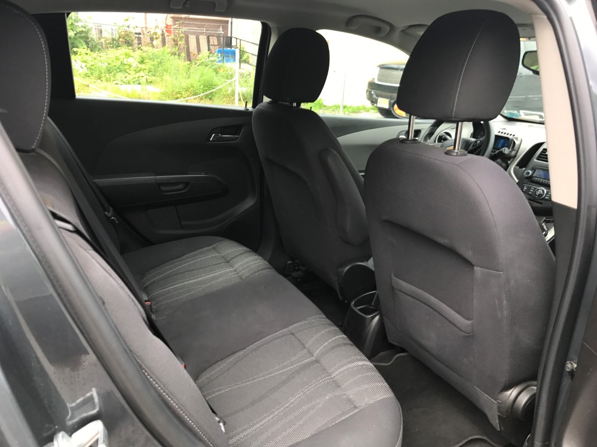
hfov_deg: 63.4
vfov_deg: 49.7
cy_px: 224
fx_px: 483
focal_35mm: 28
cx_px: 298
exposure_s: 1/164
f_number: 1.8
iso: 20
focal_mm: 3.99
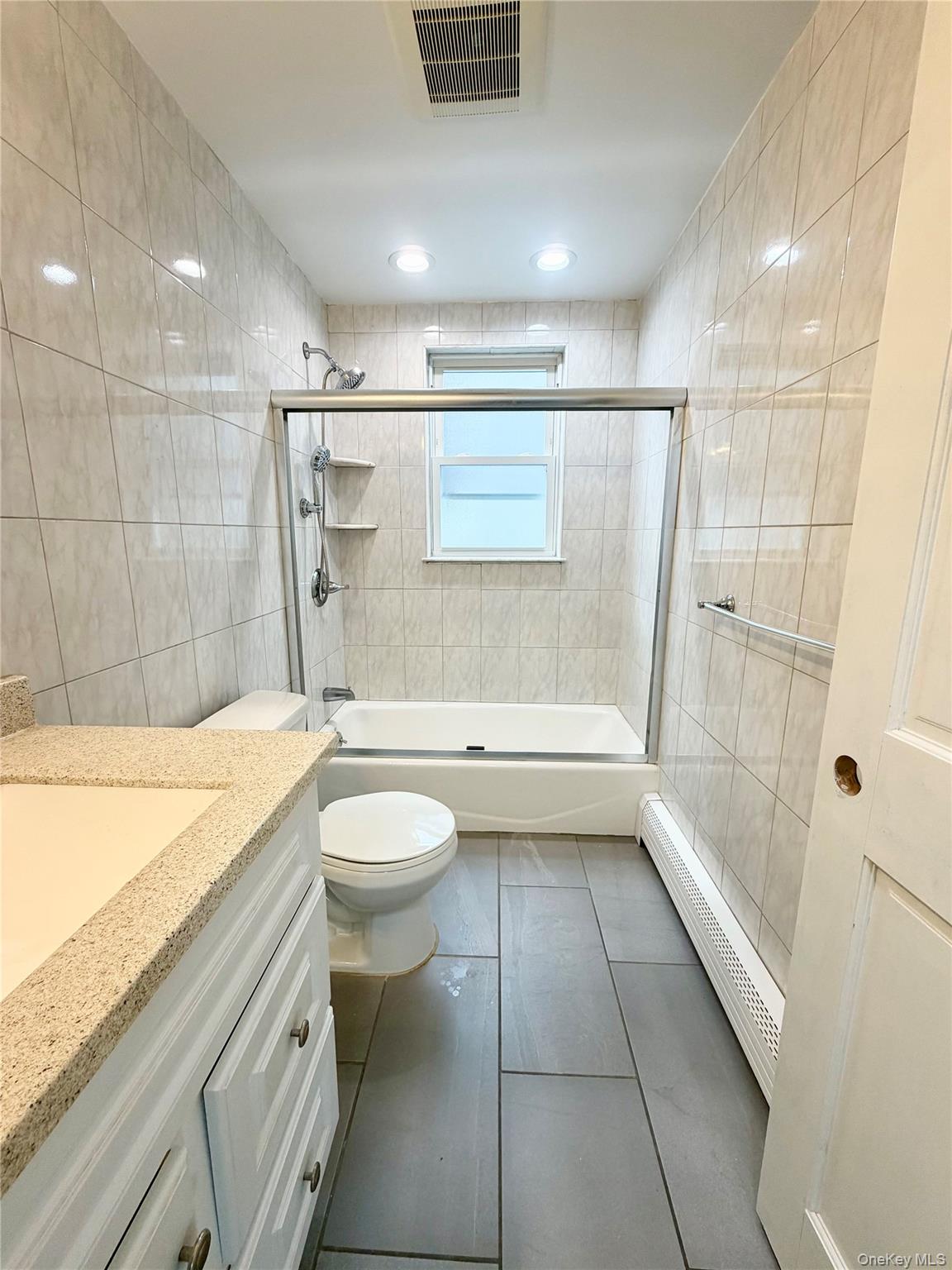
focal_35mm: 14
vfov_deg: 102.1
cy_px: 635
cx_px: 476
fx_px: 513
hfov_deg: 85.7
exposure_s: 1/120
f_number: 2.2
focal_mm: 2.22
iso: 100
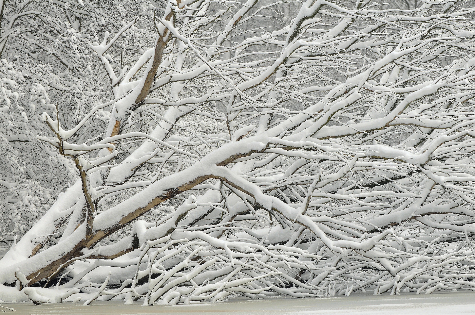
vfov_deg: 3.0
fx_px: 5930
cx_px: 238
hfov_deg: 4.6
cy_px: 158
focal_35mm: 450
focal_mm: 300
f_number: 6.3
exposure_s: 1/250
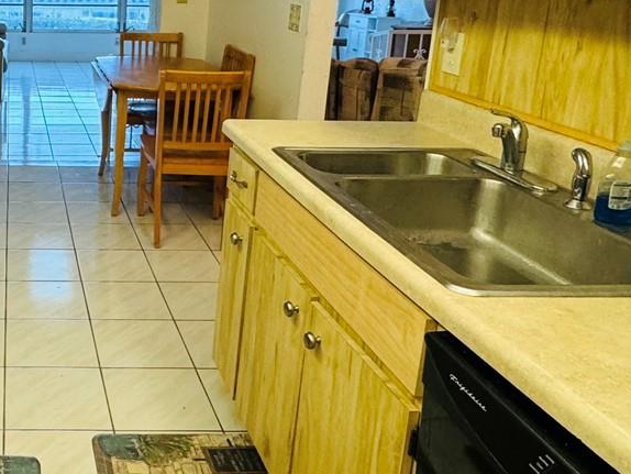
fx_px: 711
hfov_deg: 42.2
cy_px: 113
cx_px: 19
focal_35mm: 39
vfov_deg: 35.9
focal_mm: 2.22
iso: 200
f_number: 2.2
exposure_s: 1/60
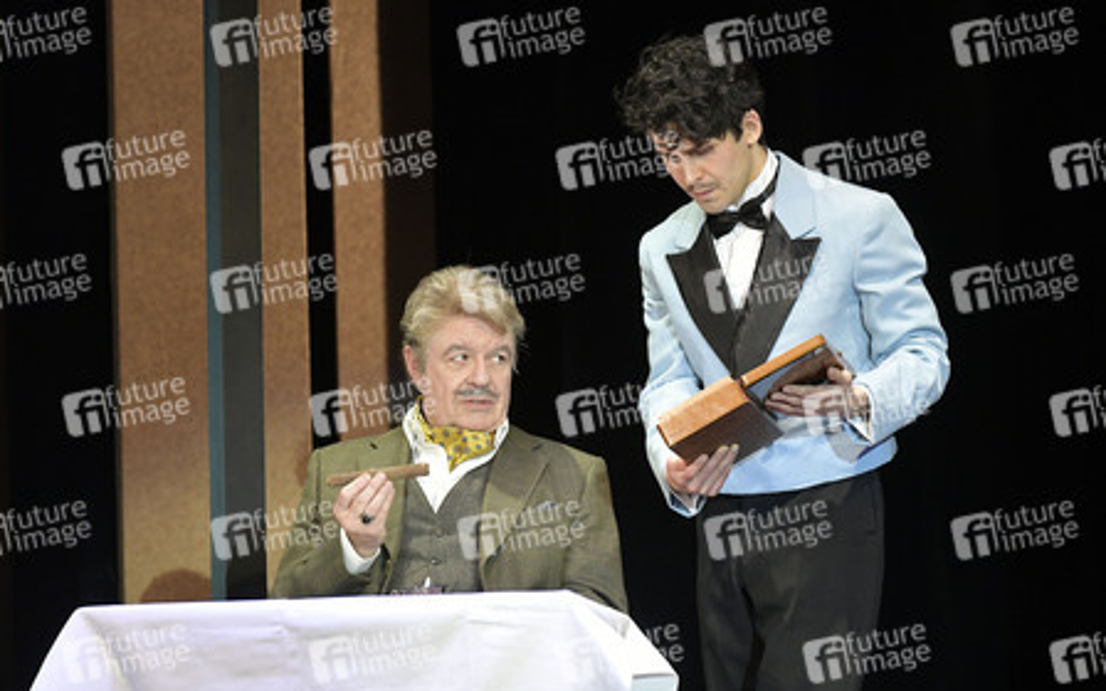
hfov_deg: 12.8
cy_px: 346
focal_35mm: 164
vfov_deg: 8.0
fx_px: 4943
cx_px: 554
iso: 3200
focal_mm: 160
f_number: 6.3
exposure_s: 1/200
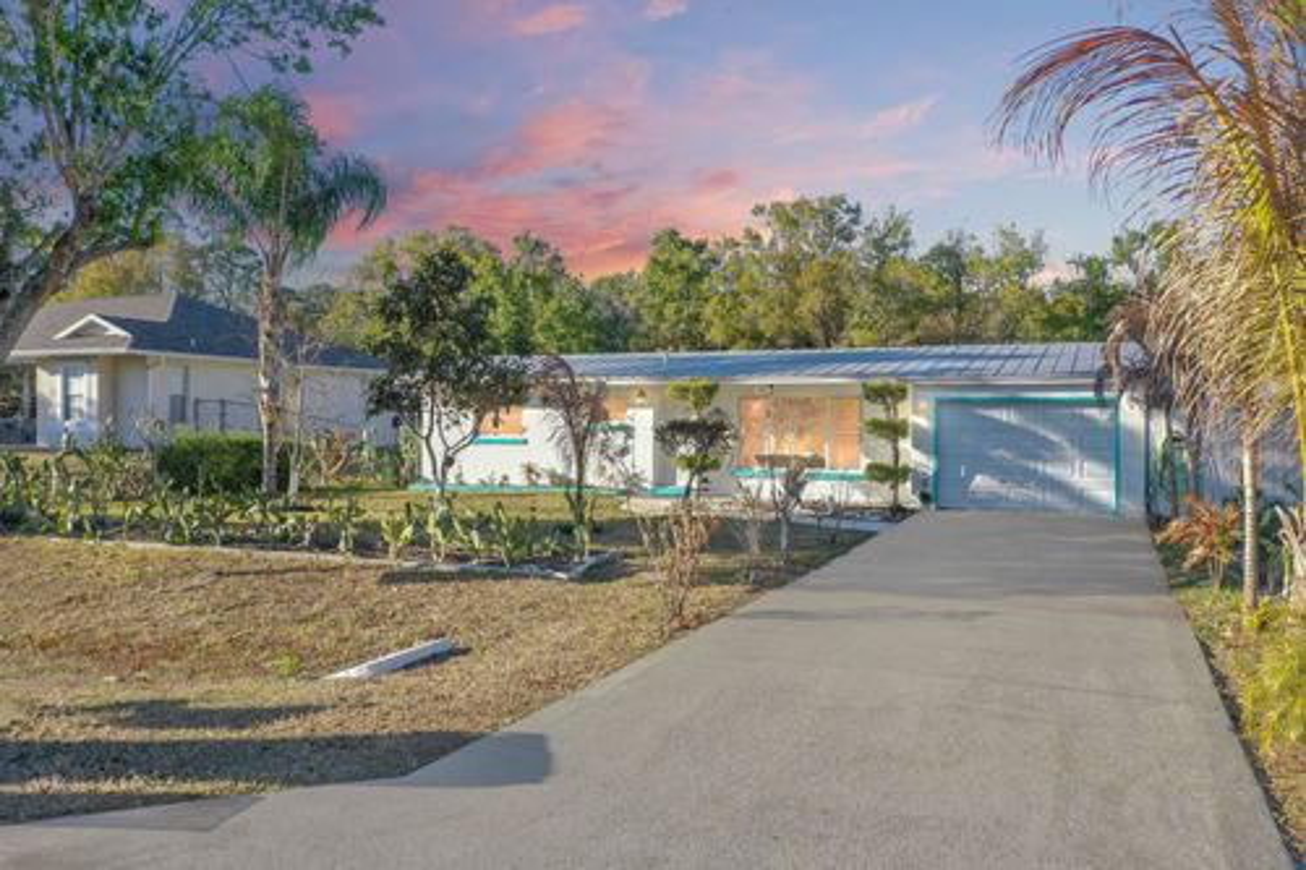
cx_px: 653
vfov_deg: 46.4
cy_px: 435
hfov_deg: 65.5
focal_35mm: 28
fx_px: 1015
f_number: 5
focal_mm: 10.26
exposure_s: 1/200
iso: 100
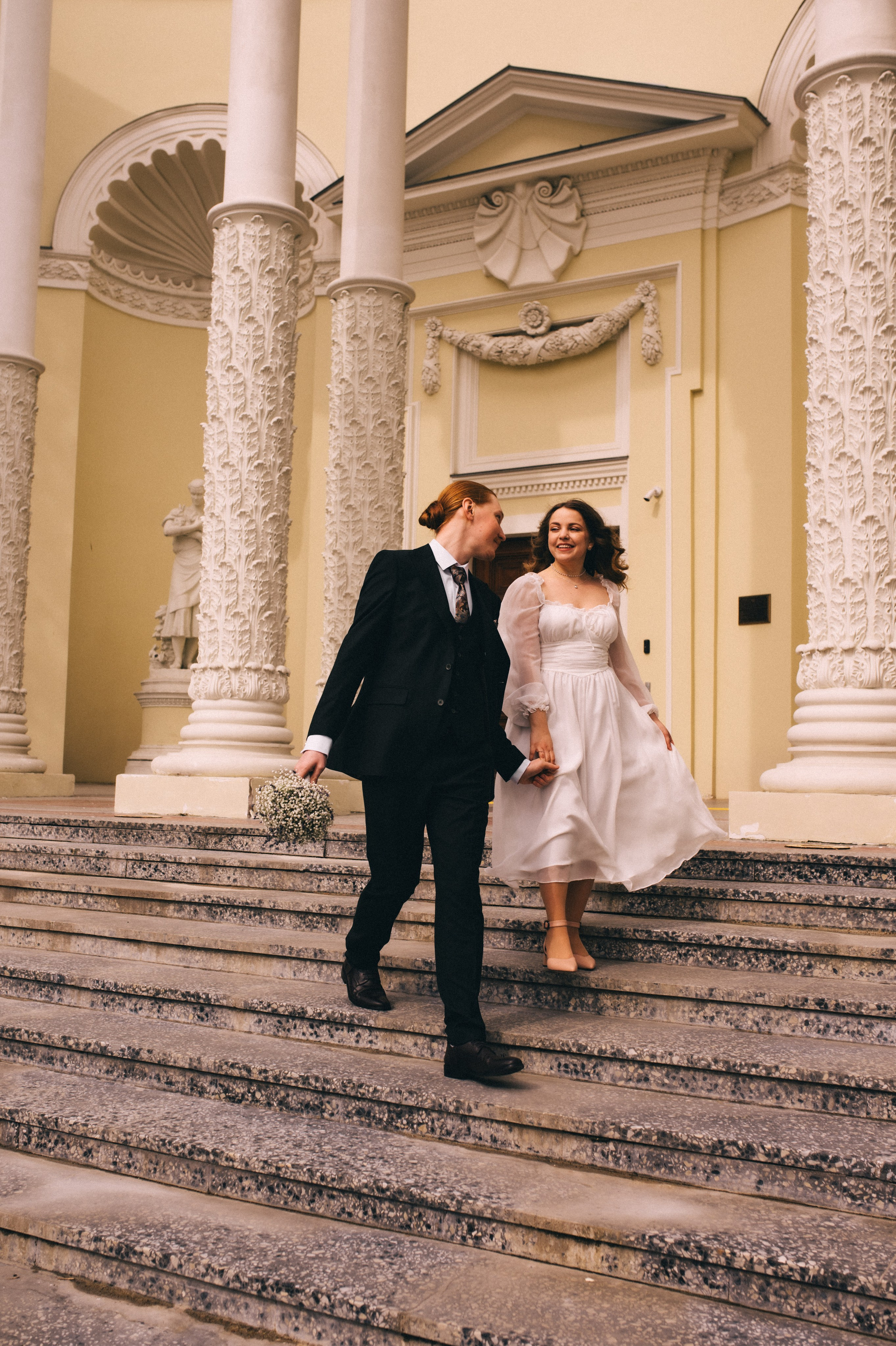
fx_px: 1308
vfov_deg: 54.5
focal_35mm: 35
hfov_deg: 37.8
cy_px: 673
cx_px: 448
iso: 100
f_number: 5
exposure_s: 1/1000
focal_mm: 35
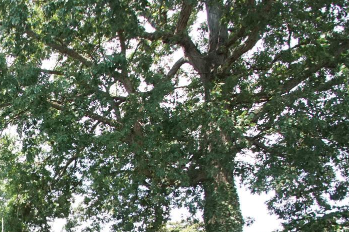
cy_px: 301
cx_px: -30
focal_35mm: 44
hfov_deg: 37.6
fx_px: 426
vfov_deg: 26.1
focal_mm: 10
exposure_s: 1/1000
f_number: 4.5
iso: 1000
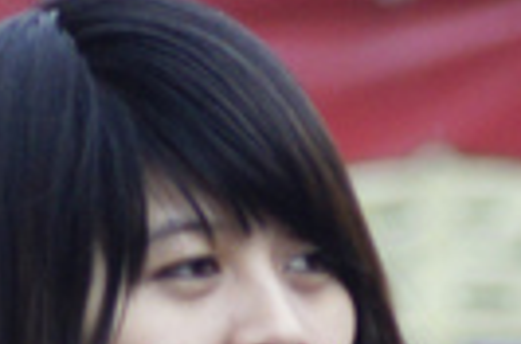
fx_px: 21960
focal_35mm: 1521
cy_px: 389
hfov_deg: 1.4
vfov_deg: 0.9
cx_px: 239
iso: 1250
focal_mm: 210
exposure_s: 1/320
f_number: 5.6
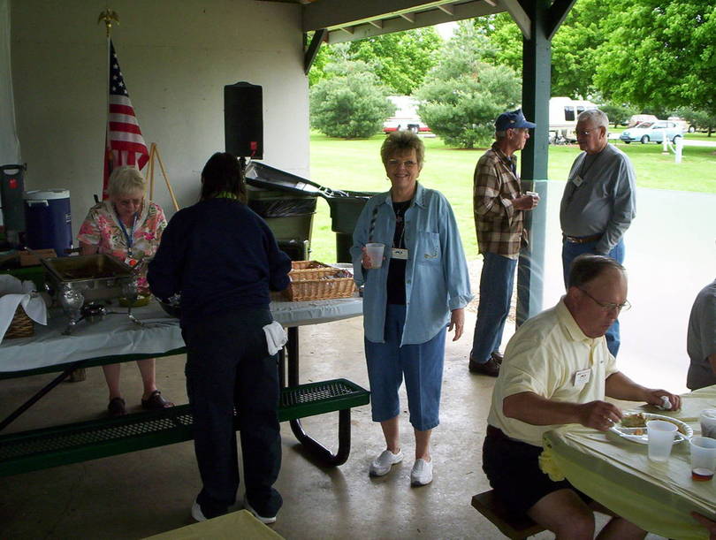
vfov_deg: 37.8
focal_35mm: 38
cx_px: 358
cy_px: 270
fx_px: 788
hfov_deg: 48.9
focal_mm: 4.99
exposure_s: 1/81.9
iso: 100
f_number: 4.5
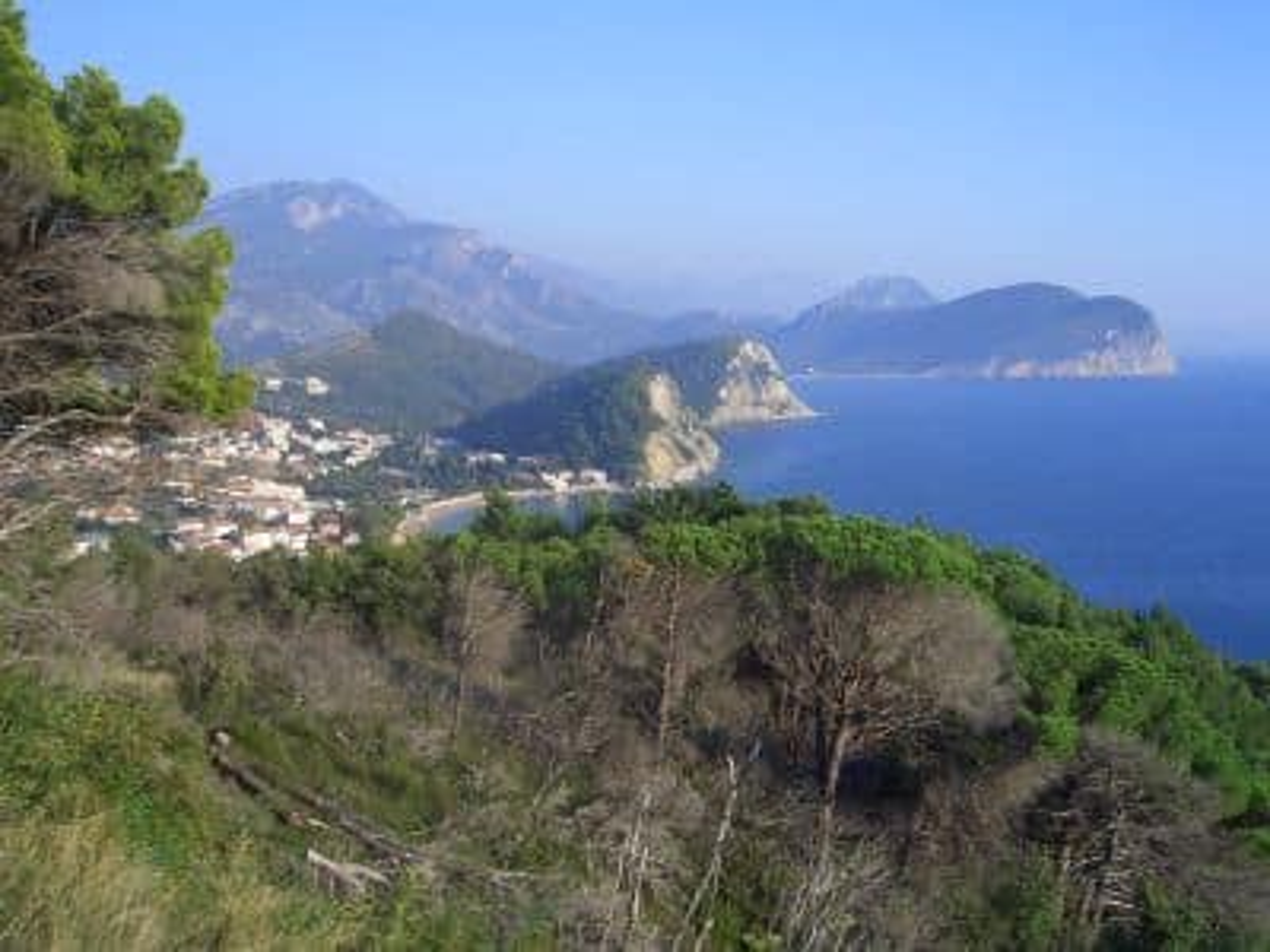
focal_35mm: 39
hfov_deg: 47.9
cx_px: 635
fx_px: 1431
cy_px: 476
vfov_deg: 36.8
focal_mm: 8
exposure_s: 1/320
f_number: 4.8
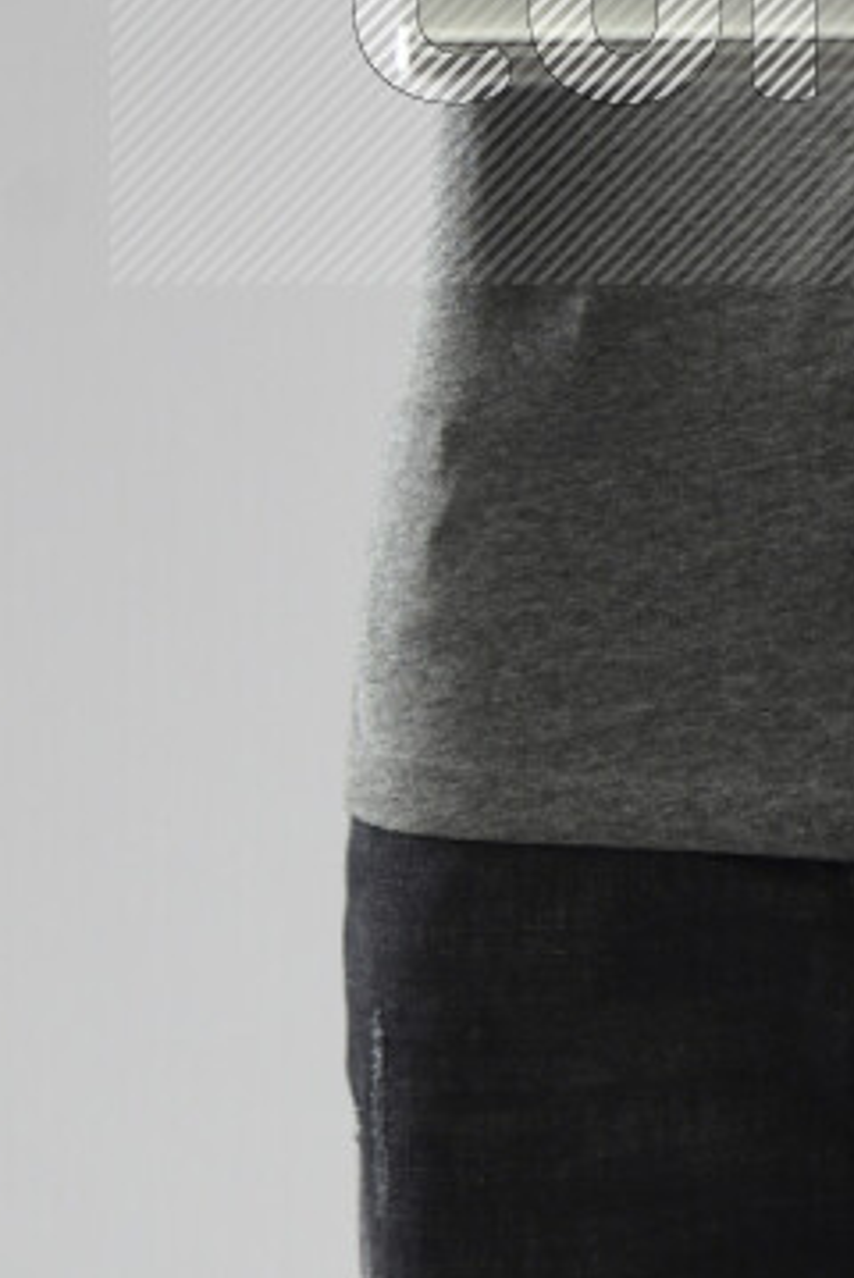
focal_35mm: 207
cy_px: -328
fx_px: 7351
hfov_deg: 6.6
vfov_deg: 9.8
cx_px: 996
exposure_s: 1/125
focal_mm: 62
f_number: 6.3
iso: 400
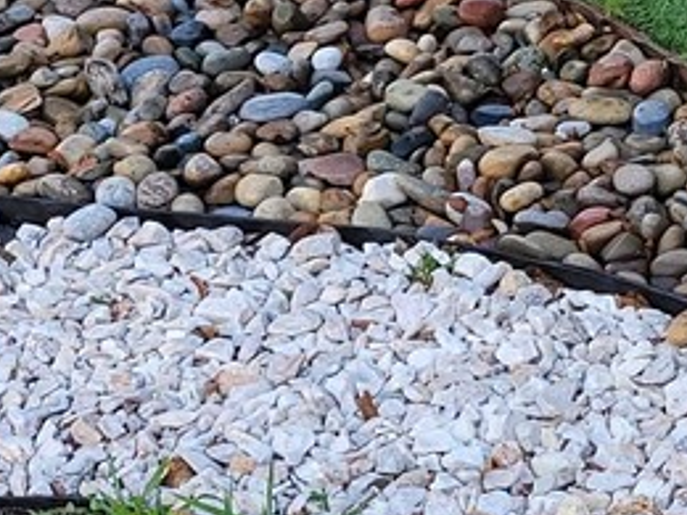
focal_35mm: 160
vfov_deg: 9.2
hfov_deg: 11.9
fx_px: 3175
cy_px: 79
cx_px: 933
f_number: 1.8
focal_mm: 5.4
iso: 40
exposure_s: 1/168
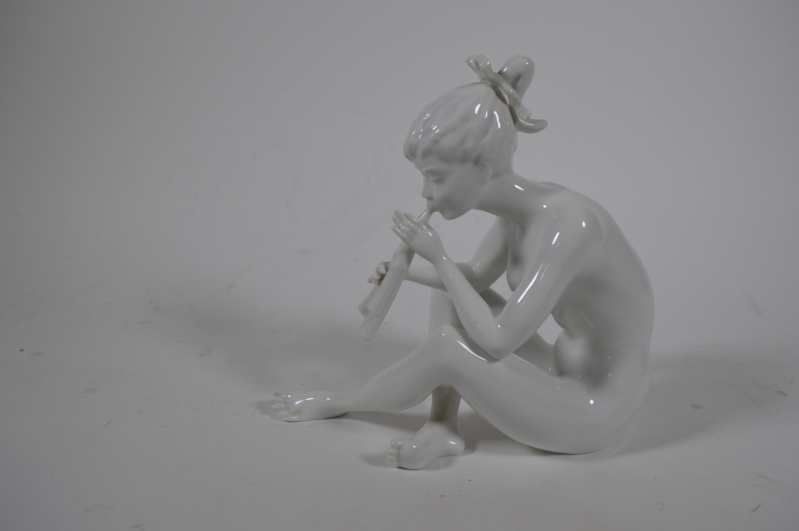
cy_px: 266
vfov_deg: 47.8
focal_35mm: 27
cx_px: 400
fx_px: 599
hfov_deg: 67.4
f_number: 5.6
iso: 160
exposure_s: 1/125
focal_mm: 18
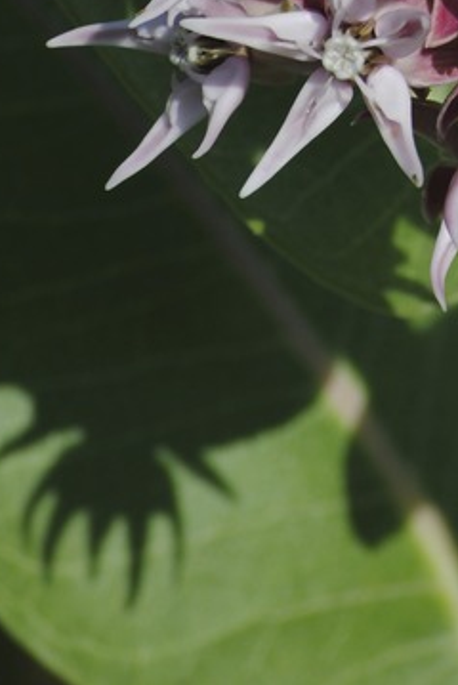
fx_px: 15903
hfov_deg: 1.6
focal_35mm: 835
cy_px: -264
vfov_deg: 2.5
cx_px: 579
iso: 100
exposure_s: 1/400
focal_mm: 200
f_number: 8
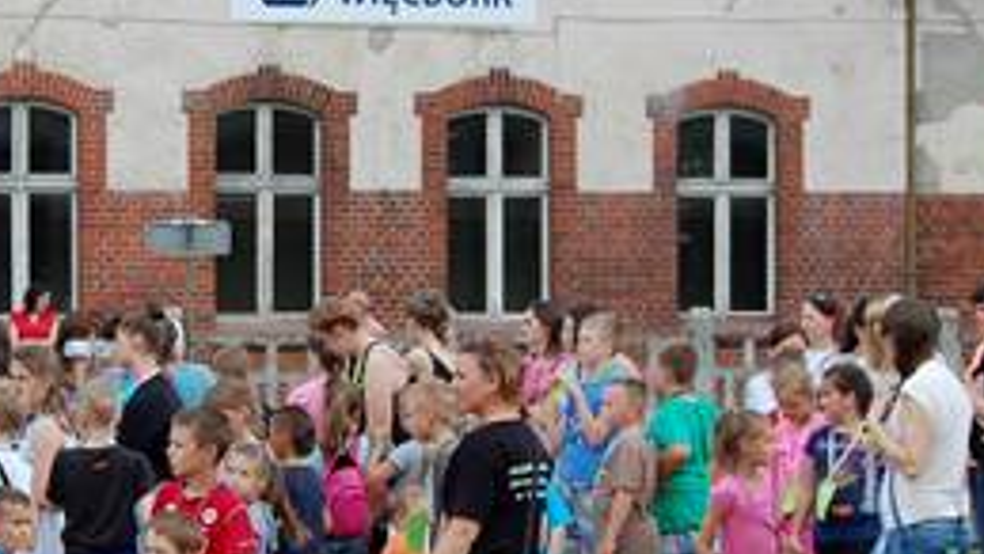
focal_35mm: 161
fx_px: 4203
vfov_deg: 7.5
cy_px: 324
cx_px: 300
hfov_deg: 13.3
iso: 200
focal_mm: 38
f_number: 7.1
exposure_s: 1/200
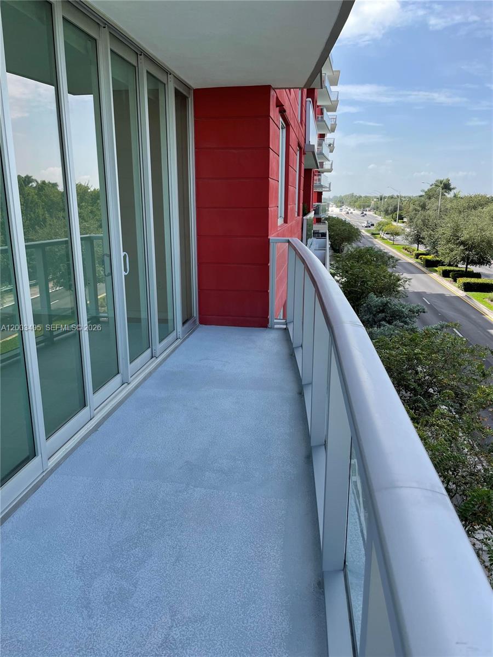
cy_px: 328
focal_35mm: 26
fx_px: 494
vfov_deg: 67.3
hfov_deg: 53.1
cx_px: 246
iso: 32
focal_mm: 4.2
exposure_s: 1/1092
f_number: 1.6
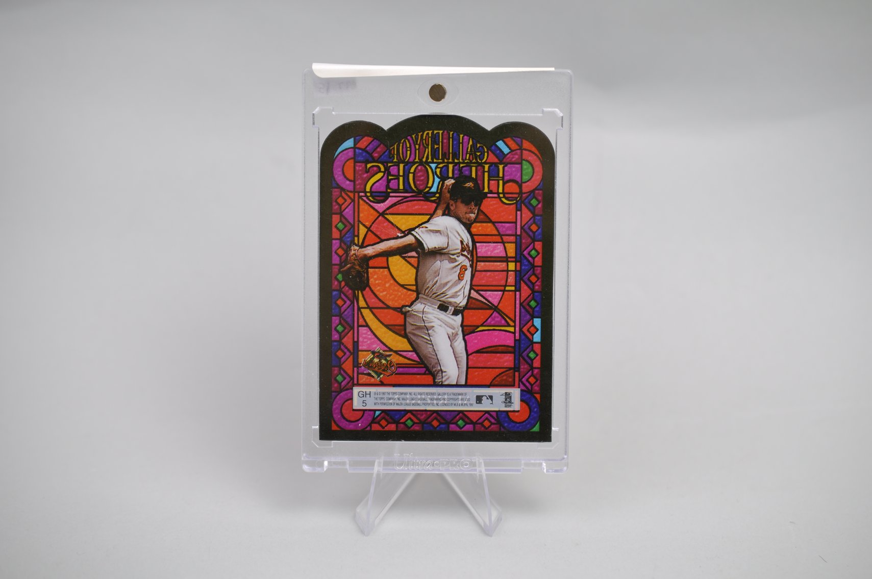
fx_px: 1452
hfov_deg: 33.4
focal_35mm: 60
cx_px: 436
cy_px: 290
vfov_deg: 22.6
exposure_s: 1/60
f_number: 4
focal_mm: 40
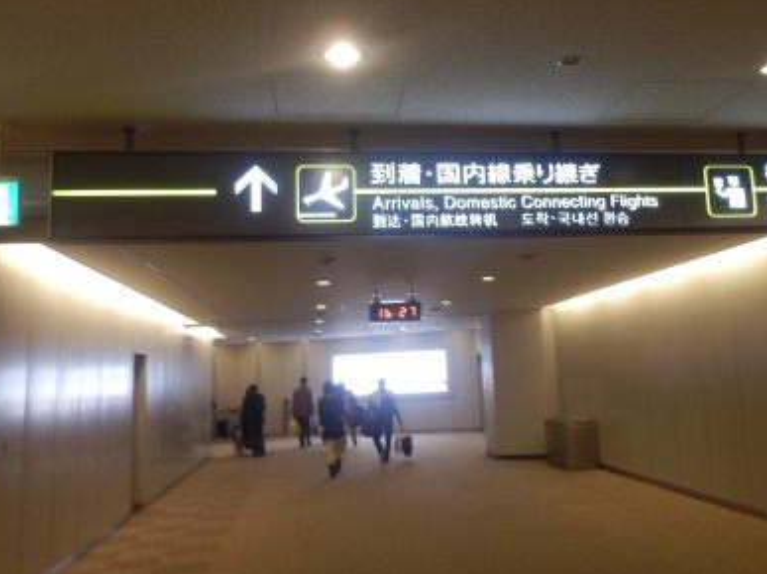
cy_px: 215
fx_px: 842
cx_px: 488
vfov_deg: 37.5
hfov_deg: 48.4
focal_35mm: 38
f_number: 3
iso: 125
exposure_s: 1/30
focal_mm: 4.2
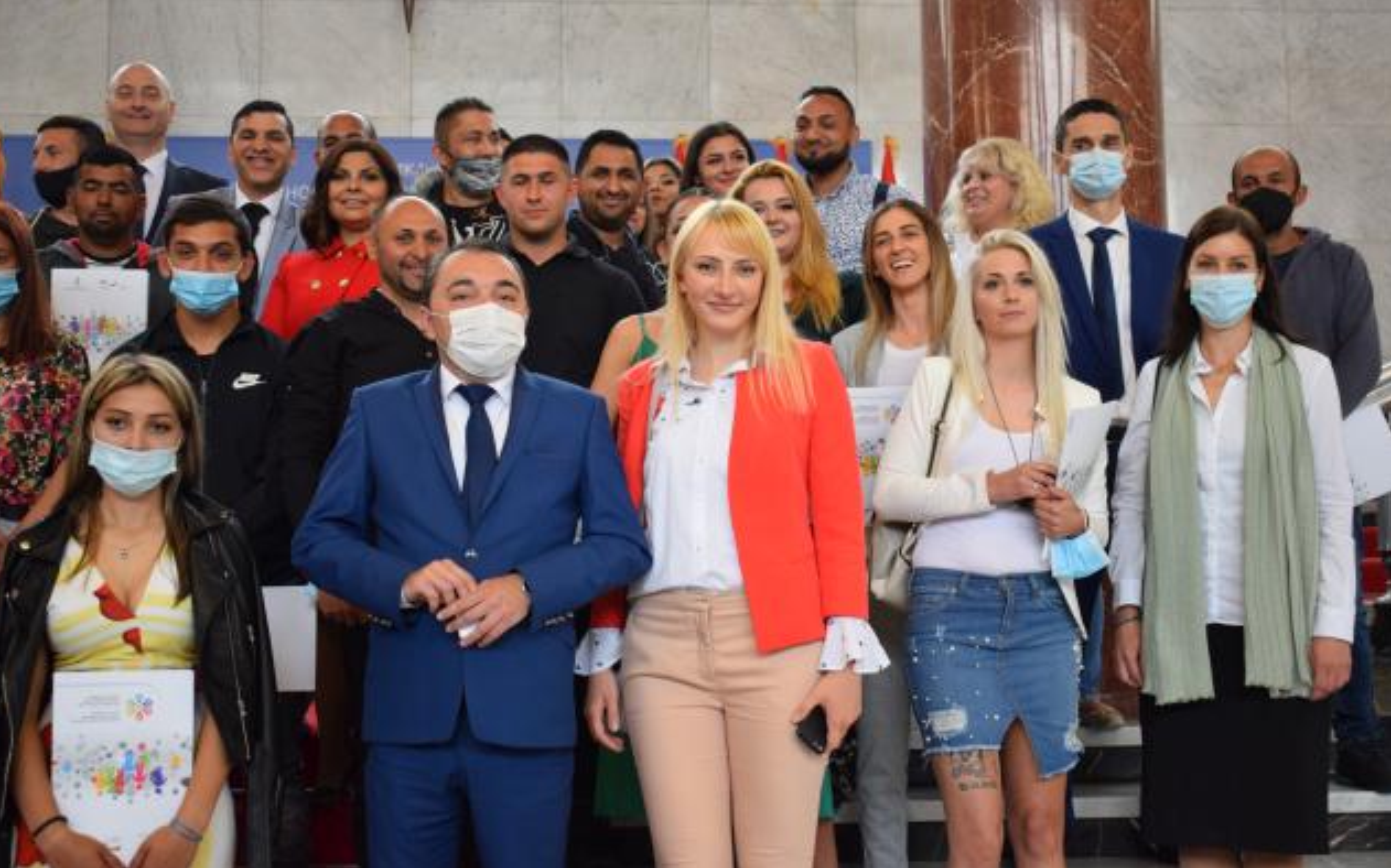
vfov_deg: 25.8
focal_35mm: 50
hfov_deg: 40.3
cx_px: 684
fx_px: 1895
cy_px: 401
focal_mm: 32
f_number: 4.5
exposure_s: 1/60
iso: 800
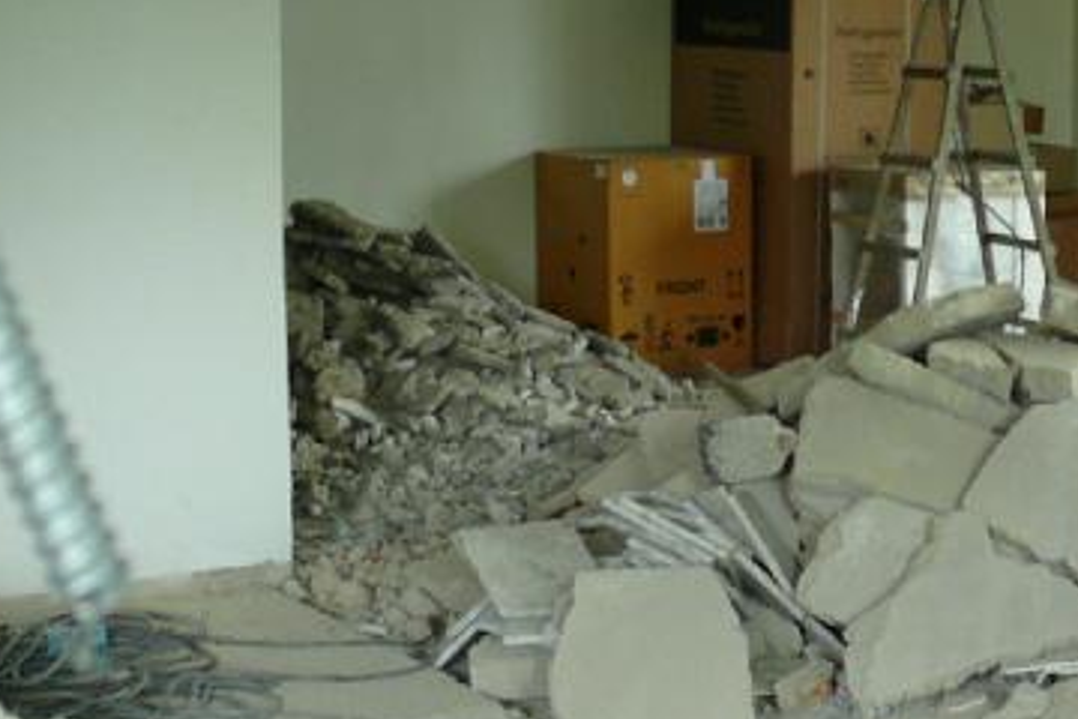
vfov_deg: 16.8
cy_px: 264
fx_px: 2425
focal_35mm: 81
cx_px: 1150
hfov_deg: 23.7
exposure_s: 1/30
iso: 160
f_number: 2.8
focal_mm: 7.4
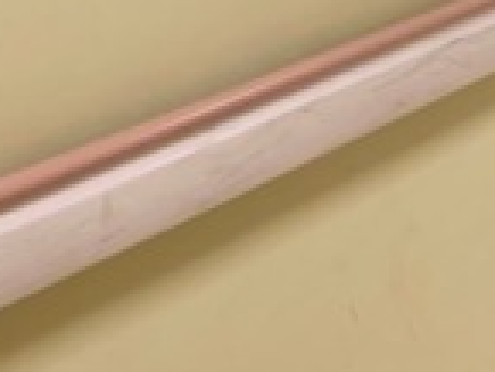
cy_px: -372
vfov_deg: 11.1
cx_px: 372
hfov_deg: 16.1
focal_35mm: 122
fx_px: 1746
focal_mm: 4.25
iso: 125
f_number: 1.8
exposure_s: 1/50
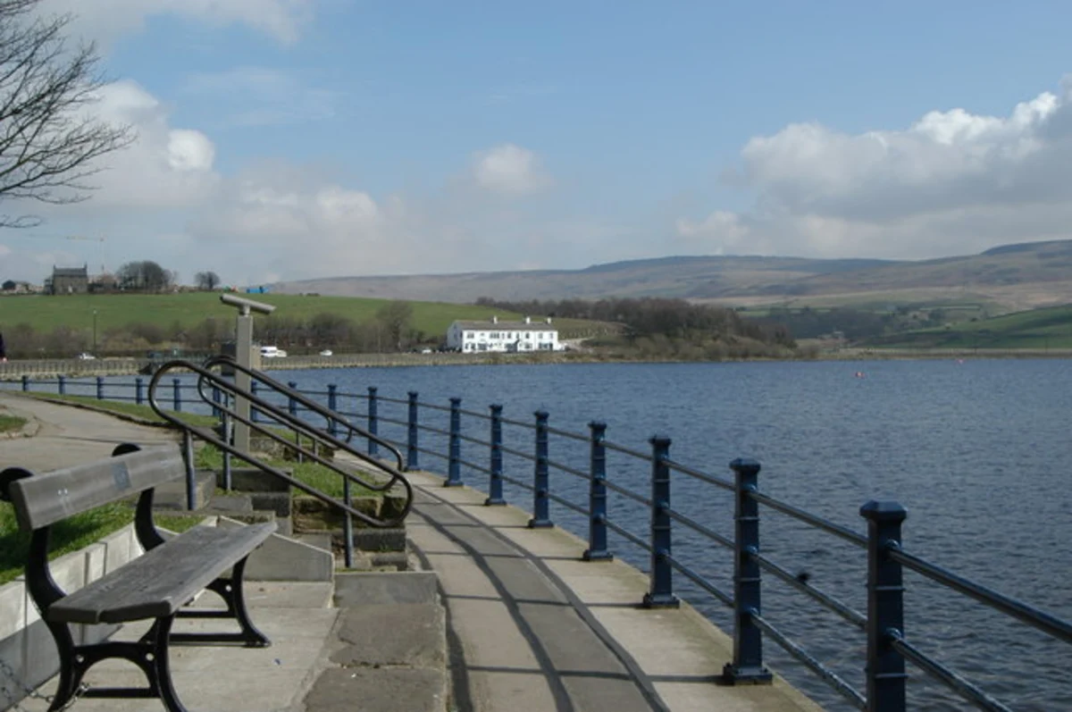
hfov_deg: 49.6
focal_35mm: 39
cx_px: 536
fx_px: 1160
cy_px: 356
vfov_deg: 34.1
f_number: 8
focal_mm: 26
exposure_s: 1/400
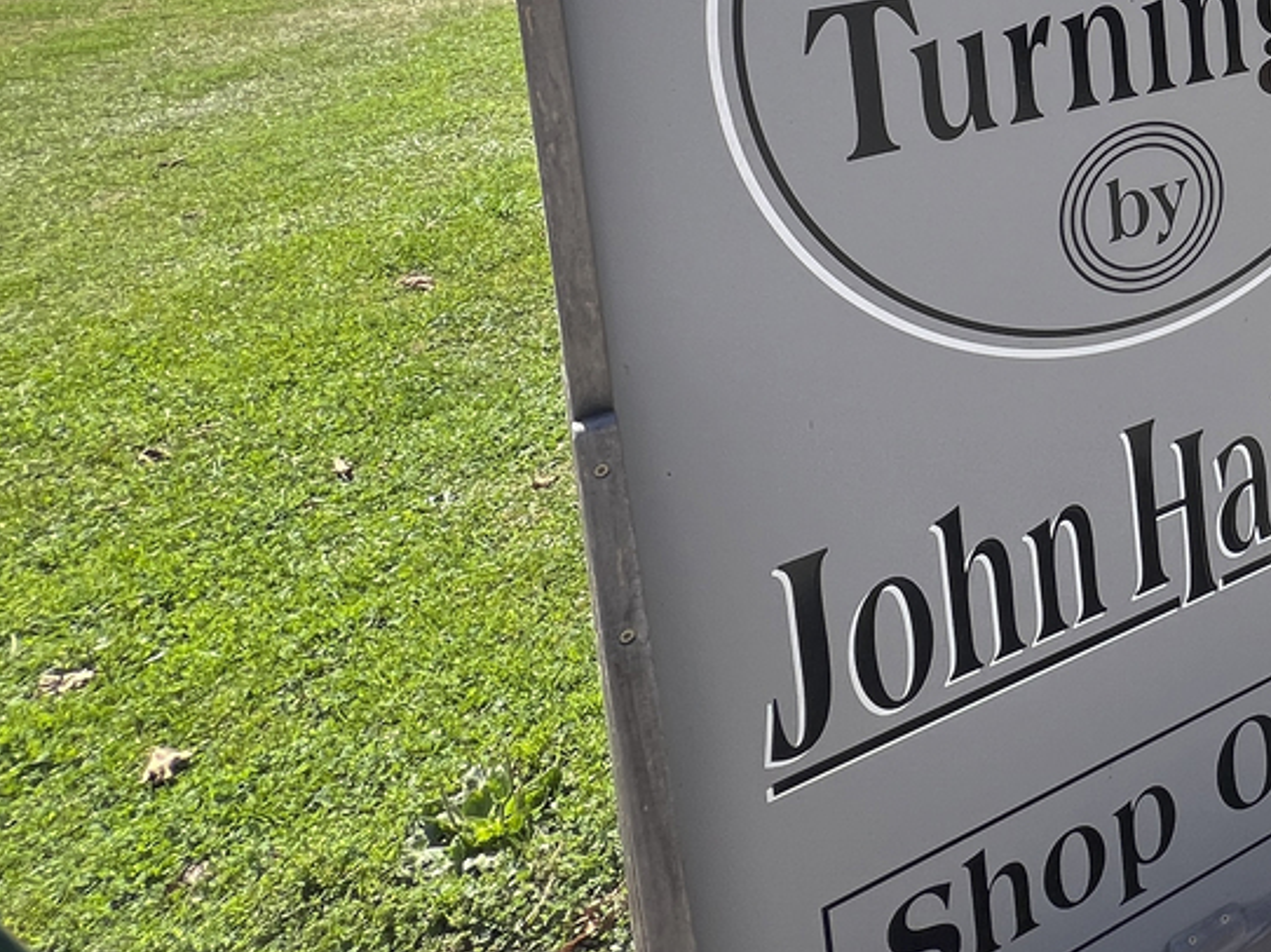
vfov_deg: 33.5
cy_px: -142
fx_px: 1321
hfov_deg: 38.1
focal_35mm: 36
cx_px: 1531
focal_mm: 1.57
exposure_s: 1/469
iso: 32
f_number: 1.8
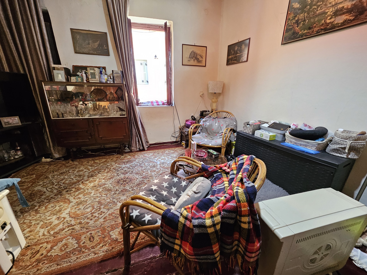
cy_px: 138
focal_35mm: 13
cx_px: 184
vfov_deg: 89.9
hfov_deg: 106.2
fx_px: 138
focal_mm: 1.74
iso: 320
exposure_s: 1/33
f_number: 2.2
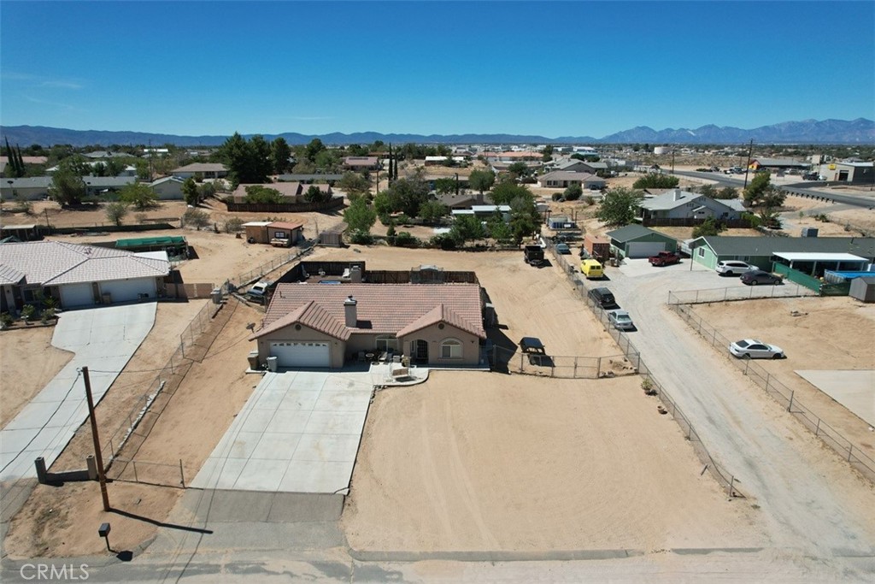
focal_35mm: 22
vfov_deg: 57.2
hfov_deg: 78.6
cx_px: 438
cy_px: 292
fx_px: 535
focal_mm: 8.38
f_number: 2.8
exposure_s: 1/725
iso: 100
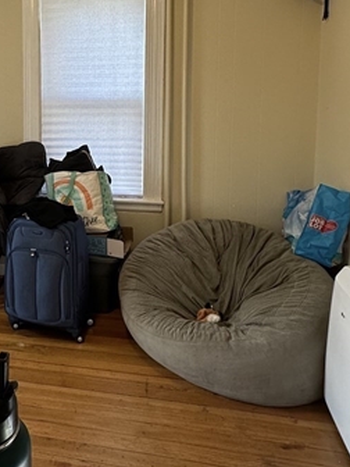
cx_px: 49
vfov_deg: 55.5
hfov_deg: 41.4
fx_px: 431
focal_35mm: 32
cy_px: 153
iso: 160
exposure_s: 1/120
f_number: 2.2
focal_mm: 2.22
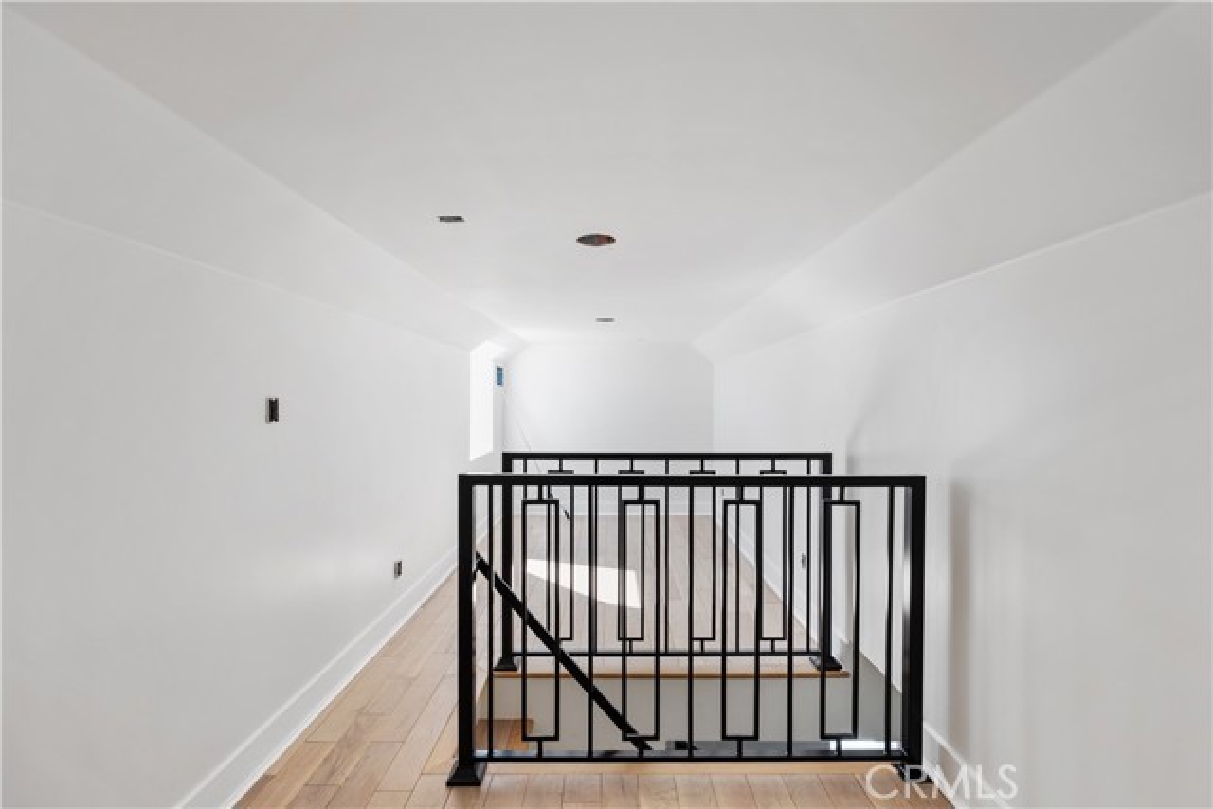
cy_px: 404
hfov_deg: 96.7
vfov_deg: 73.8
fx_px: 539
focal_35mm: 16
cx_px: 606
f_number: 7.1
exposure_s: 1/15
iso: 250
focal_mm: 16
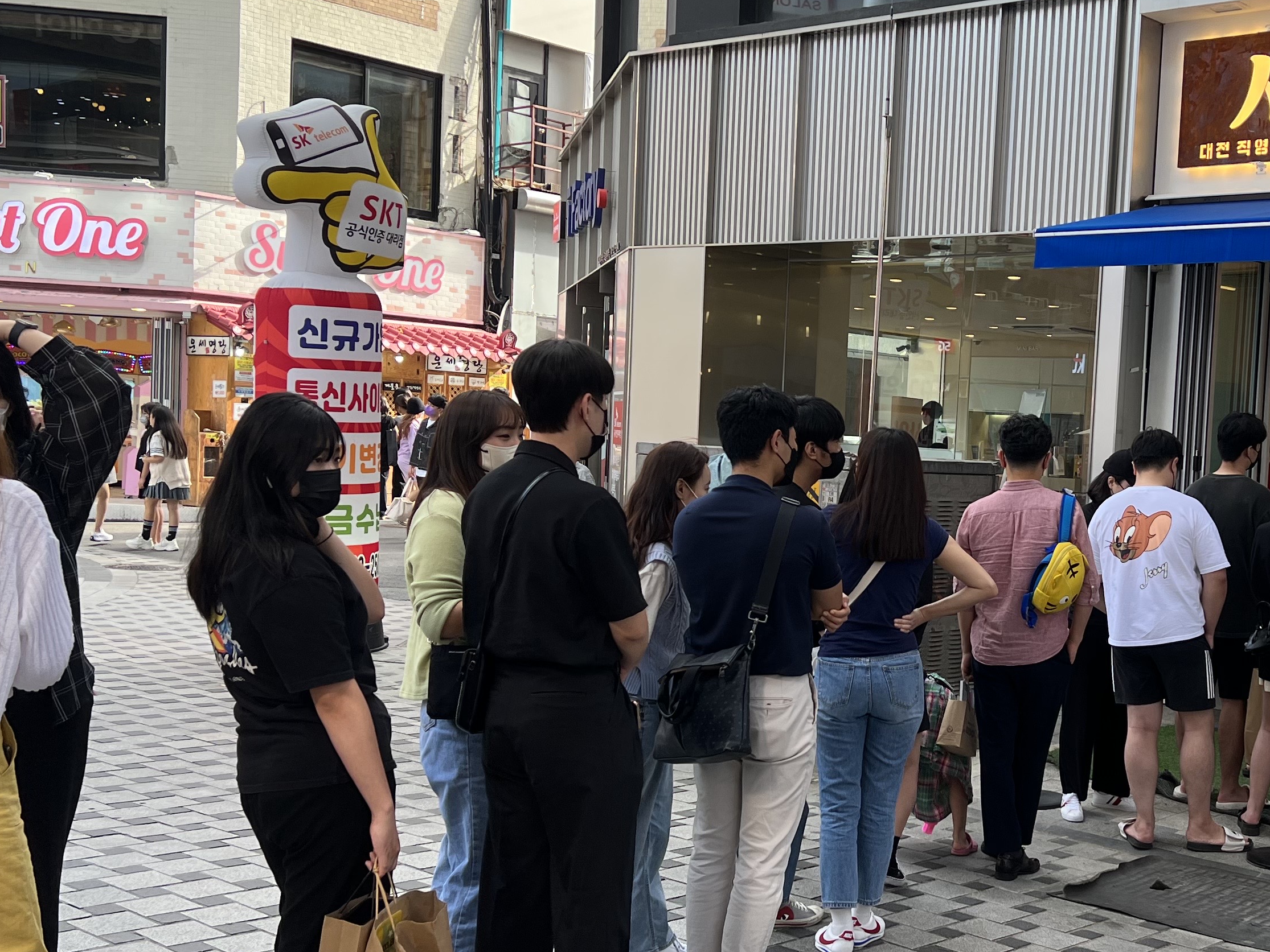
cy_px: 552
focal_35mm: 47
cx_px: 914
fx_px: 1725
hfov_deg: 39.6
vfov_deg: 30.8
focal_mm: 5.7
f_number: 1.5
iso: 40
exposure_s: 1/278
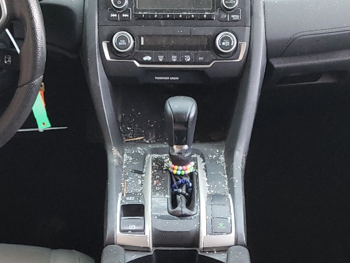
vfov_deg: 18.8
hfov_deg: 25.3
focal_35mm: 77
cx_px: 182
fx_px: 779
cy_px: 246
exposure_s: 1/60.2
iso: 123
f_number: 1.5
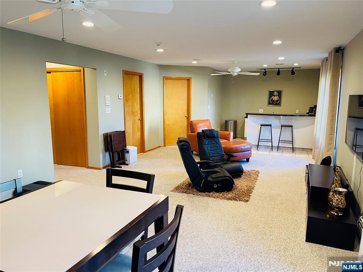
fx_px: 273
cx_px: 182
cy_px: 136
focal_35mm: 26
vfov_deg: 53.1
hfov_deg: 67.3
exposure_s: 1/60
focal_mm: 5.1
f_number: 1.6
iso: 200
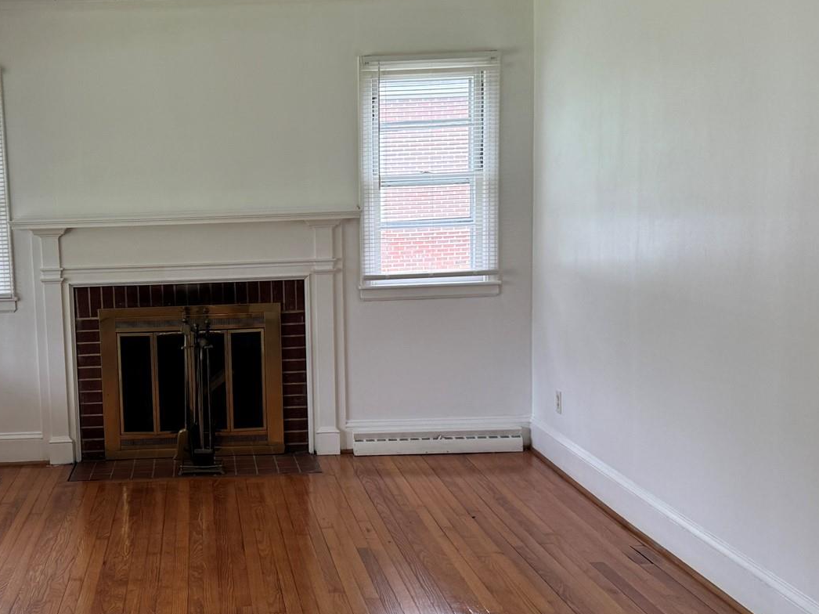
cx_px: 203
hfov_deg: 39.3
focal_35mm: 47
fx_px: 1112
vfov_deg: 30.9
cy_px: 331
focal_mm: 6.76
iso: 100
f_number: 1.78
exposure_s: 1/120
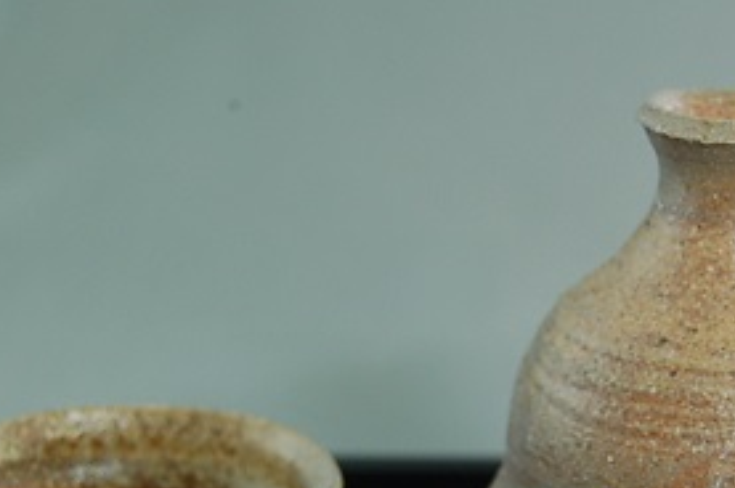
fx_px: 2264
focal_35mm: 111
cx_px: 425
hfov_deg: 18.4
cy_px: 407
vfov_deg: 12.2
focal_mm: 32
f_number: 4.5
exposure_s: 1/30
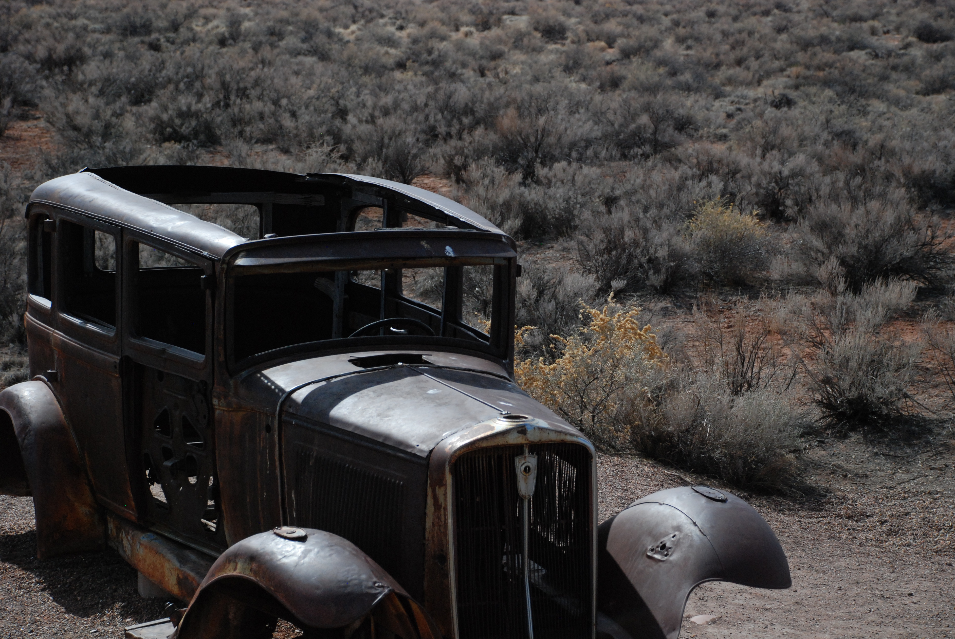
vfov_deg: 14.7
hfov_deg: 21.9
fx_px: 2470
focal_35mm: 93
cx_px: 478
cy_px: 320
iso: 640
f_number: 5
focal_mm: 62
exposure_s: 1/4000
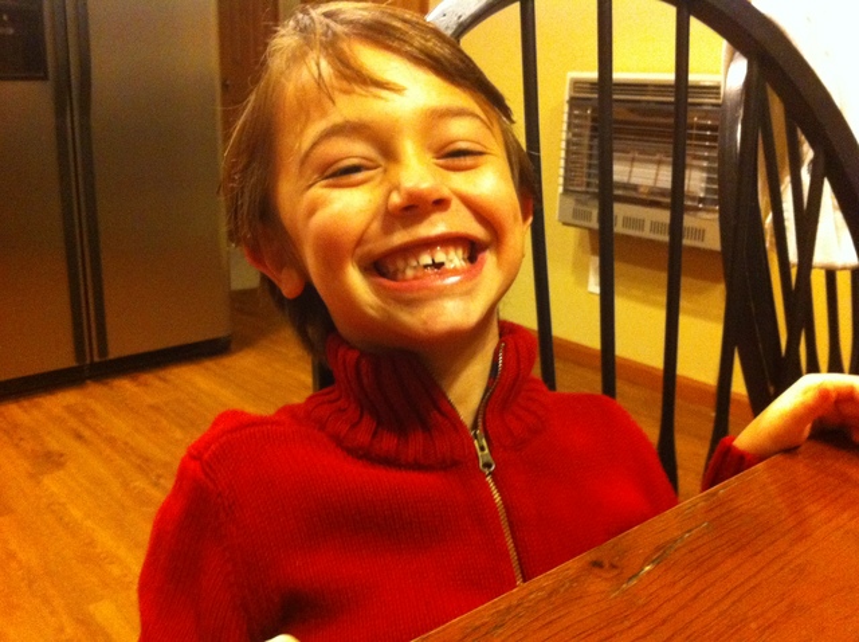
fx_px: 867
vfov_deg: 40.6
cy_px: 321
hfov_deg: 52.7
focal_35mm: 35
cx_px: 430
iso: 800
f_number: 2.8
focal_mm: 3.85
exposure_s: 1/15
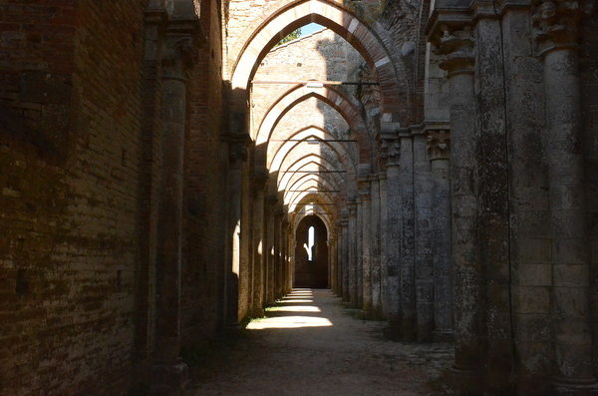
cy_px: 198
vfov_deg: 36.7
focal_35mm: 36
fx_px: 597
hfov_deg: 53.2
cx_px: 299
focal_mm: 24
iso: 6400
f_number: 14
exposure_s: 1/1250
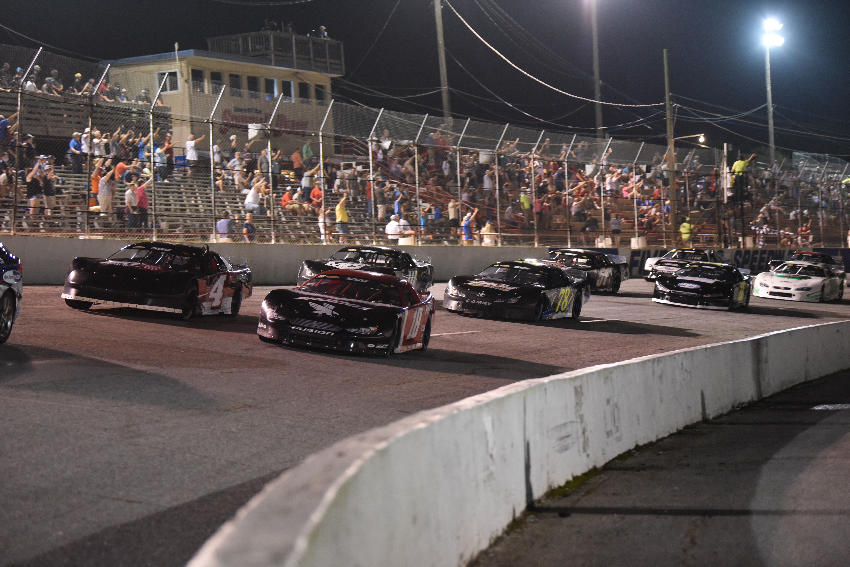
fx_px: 2362
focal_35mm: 100
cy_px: 284
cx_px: 425
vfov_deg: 13.7
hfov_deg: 20.4
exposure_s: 1/200
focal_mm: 100
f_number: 2.8
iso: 5000
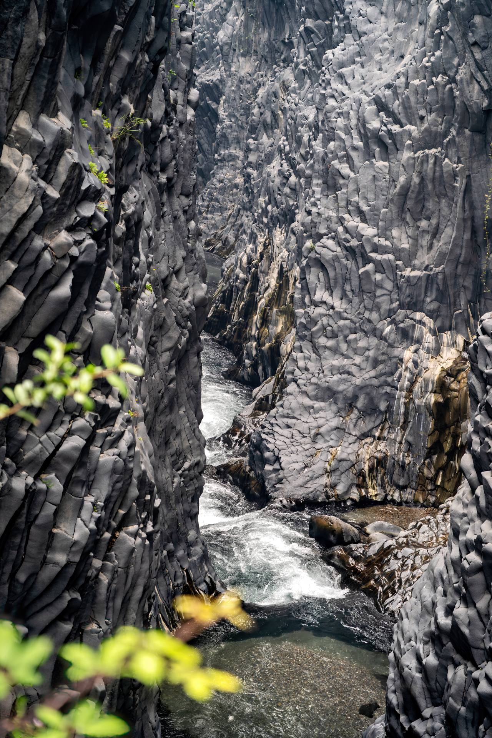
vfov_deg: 25.7
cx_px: 246
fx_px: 1619
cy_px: 369
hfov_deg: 17.3
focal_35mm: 79
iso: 400
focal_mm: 79
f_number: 4
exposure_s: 1/80
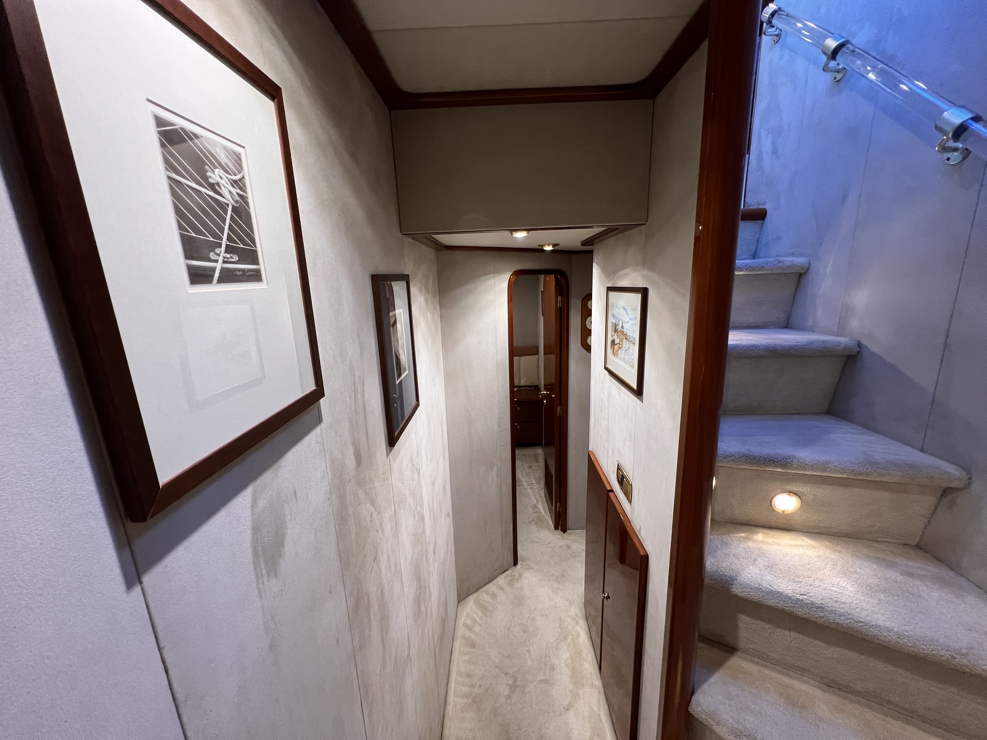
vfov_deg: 89.9
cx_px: 494
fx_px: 371
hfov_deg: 106.2
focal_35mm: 13
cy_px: 370
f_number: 1.8
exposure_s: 1/99
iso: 200
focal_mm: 1.57
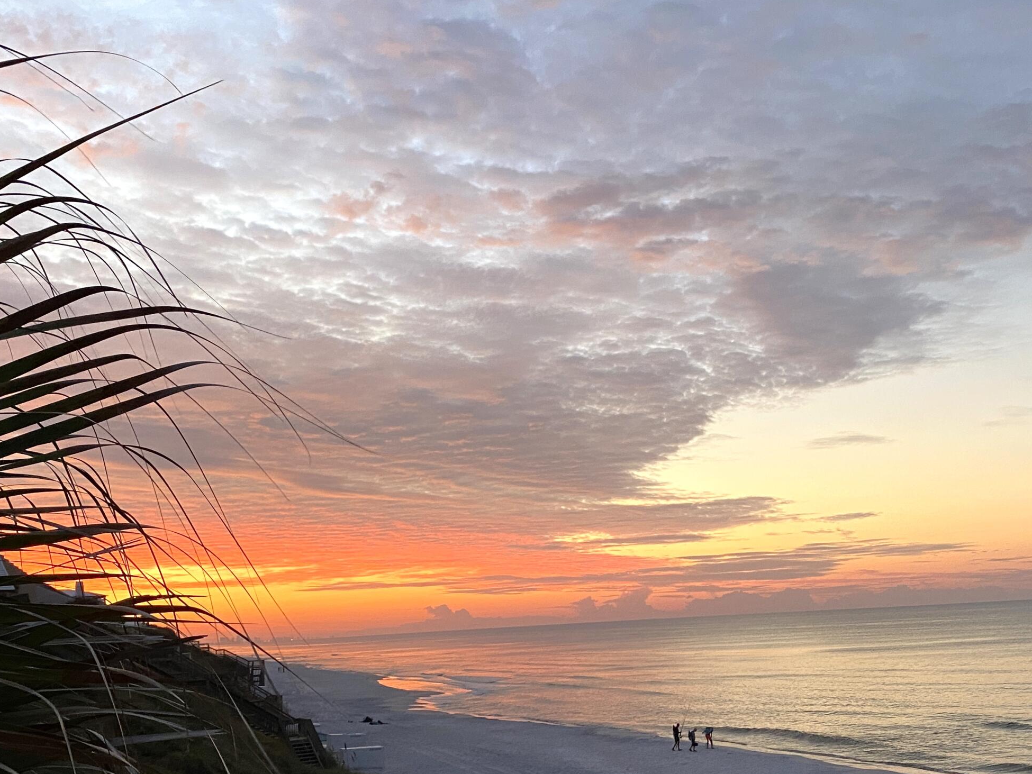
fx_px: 1193
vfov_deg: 35.6
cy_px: 522
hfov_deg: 46.7
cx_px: 568
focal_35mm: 40
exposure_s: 1/60
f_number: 1.8
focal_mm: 4.25
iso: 250
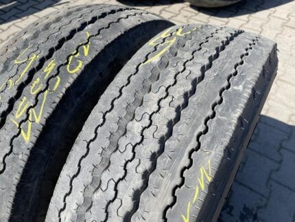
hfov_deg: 67.3
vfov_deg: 53.1
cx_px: 148
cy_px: 111
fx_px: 222
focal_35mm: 26
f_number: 1.6
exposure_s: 1/1511
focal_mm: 4.2
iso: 32
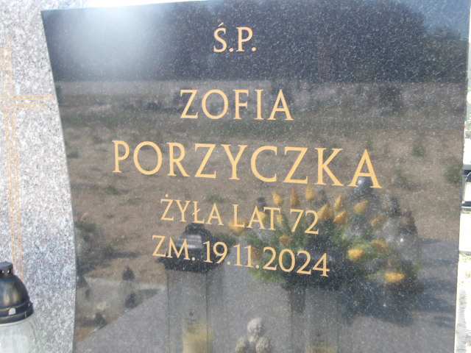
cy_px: 176
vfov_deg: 34.3
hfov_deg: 44.8
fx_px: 571
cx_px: 236
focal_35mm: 42
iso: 100
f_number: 3.7
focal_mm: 7.6
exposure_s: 1/130
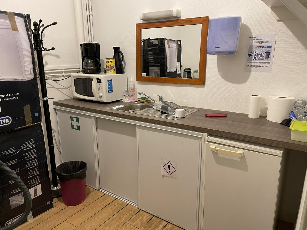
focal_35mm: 26
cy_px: 115
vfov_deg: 53.1
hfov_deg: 67.3
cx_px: 154
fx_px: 231
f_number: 1.6
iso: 200
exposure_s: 1/50
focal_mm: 4.2
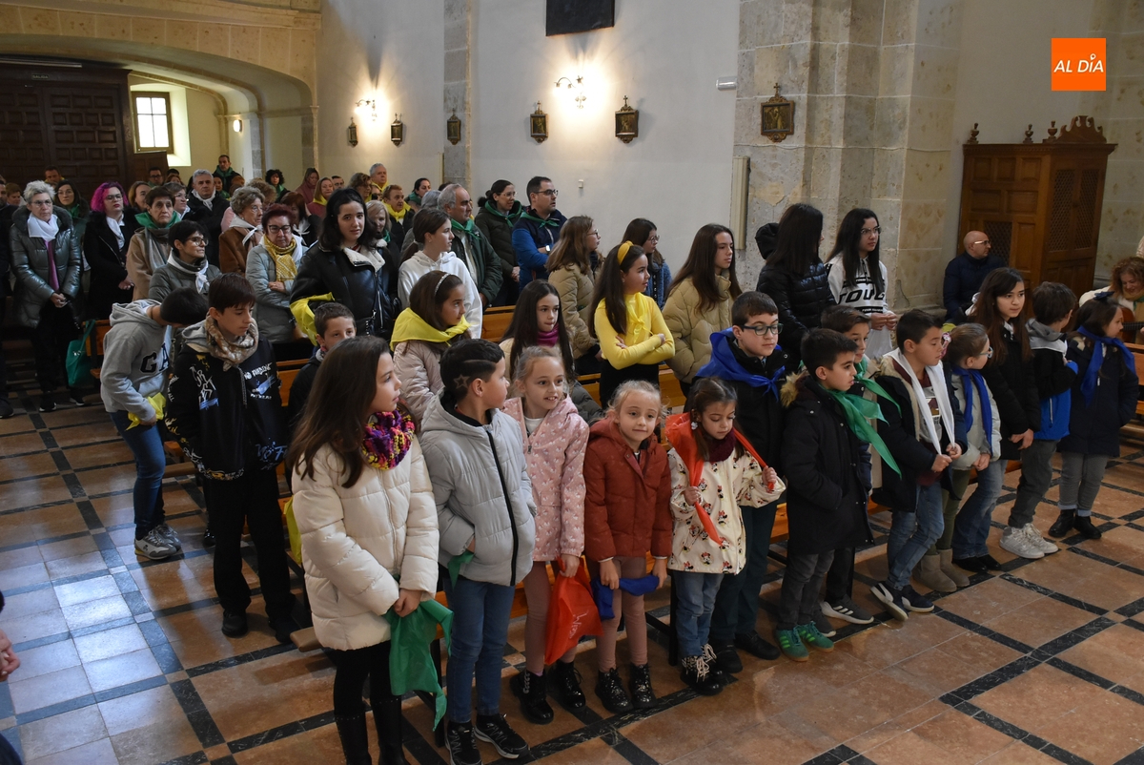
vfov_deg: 43.7
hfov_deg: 61.9
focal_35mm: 30
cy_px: 382
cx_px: 572
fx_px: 954
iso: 1600
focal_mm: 20
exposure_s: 1/60
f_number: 3.5
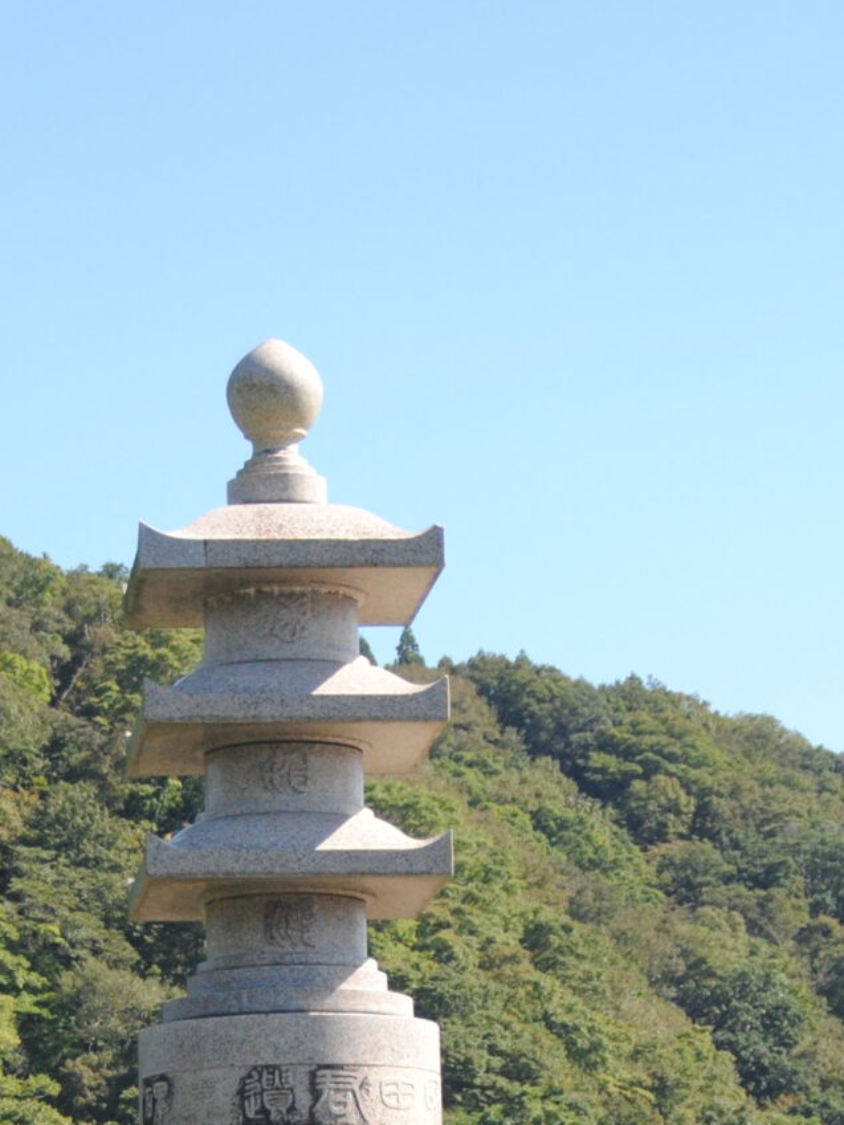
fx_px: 4810
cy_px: 1056
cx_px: 319
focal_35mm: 148
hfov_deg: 10.0
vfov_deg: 13.2
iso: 400
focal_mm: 34
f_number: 4.5
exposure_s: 1/1250
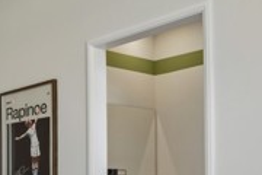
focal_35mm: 57
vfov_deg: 22.6
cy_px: 185
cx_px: -29
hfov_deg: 31.0
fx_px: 415
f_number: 7.1
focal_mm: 16
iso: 320
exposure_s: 1/30
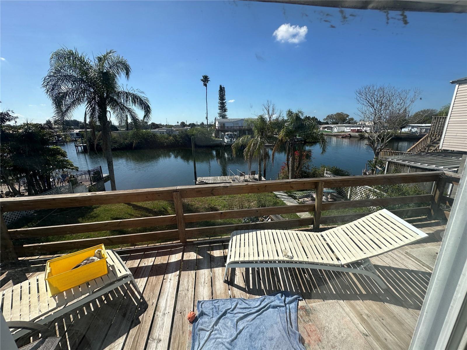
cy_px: 175
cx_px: 234
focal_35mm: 14
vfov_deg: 85.7
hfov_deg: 102.1
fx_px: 189
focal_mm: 2.22
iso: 40
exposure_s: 1/1825
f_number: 2.2
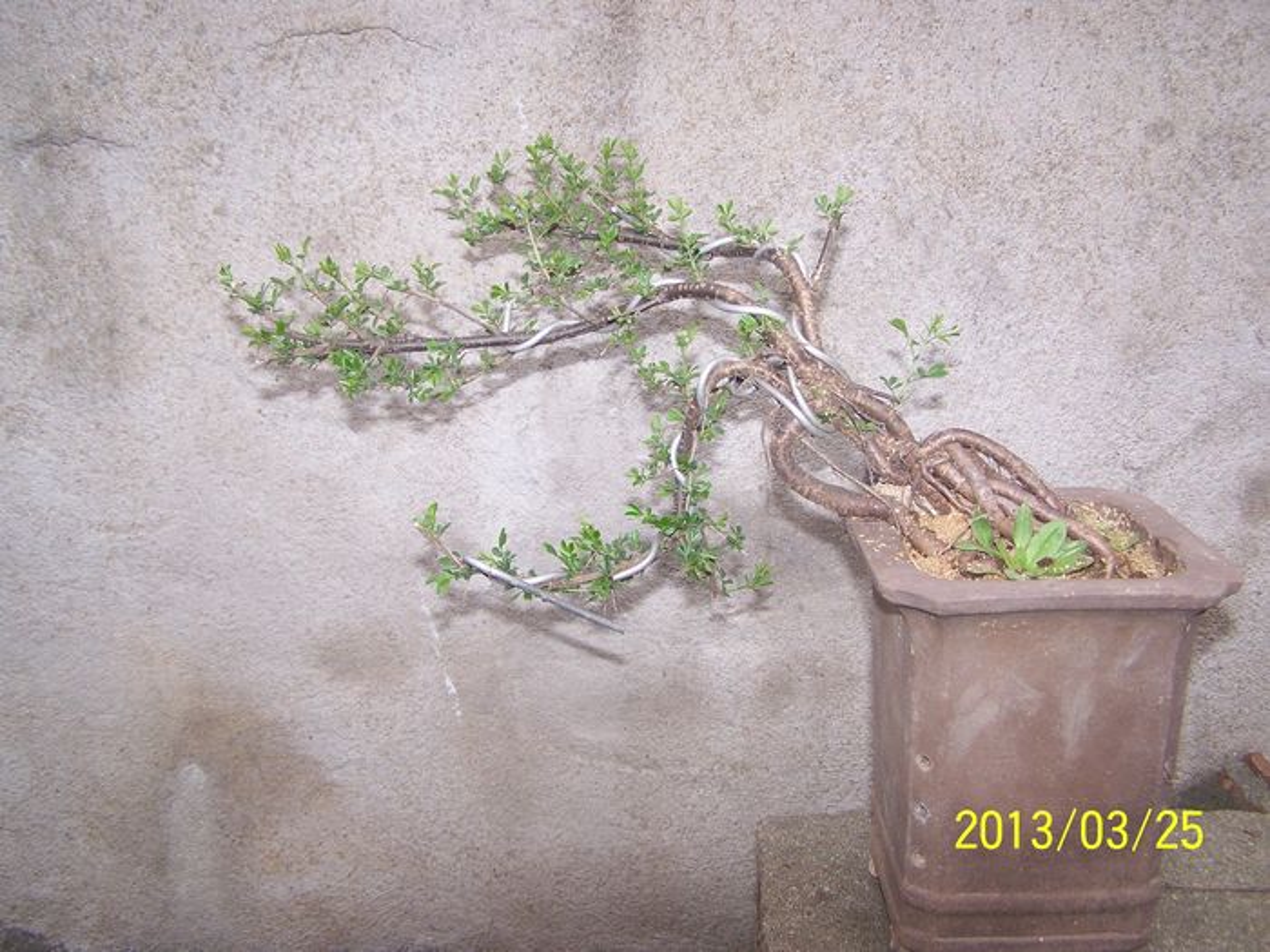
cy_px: 476
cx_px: 635
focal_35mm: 38
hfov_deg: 49.0
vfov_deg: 37.7
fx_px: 1394
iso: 80
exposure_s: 1/60
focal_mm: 6.3
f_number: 2.8
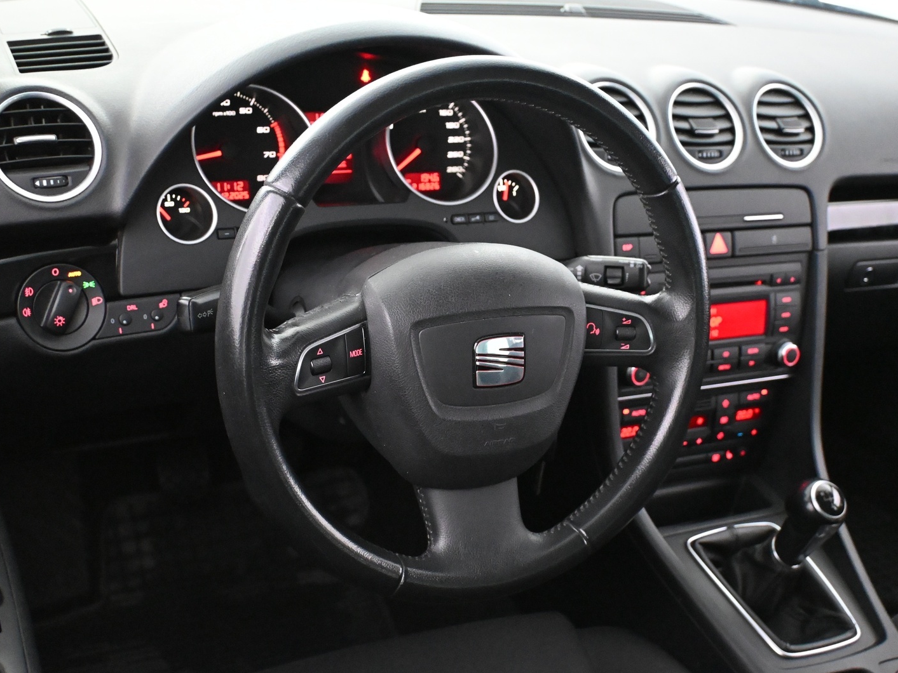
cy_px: 333
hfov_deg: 43.1
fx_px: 1137
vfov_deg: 33.0
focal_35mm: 44
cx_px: 465
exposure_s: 1/40
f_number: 4.5
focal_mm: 26.5
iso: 9000
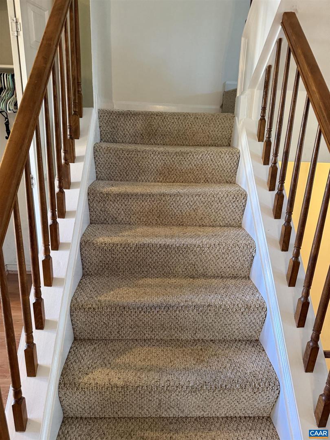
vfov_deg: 71.6
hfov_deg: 56.8
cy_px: 220
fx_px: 305
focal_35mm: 24
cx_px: 165
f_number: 1.78
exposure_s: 1/60
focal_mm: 6.76
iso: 320
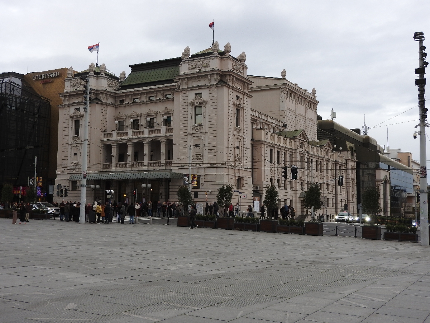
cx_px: 215
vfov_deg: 36.0
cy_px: 162
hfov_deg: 46.8
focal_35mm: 40
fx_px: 497
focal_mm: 7.2
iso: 100
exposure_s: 1/80
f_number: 3.8
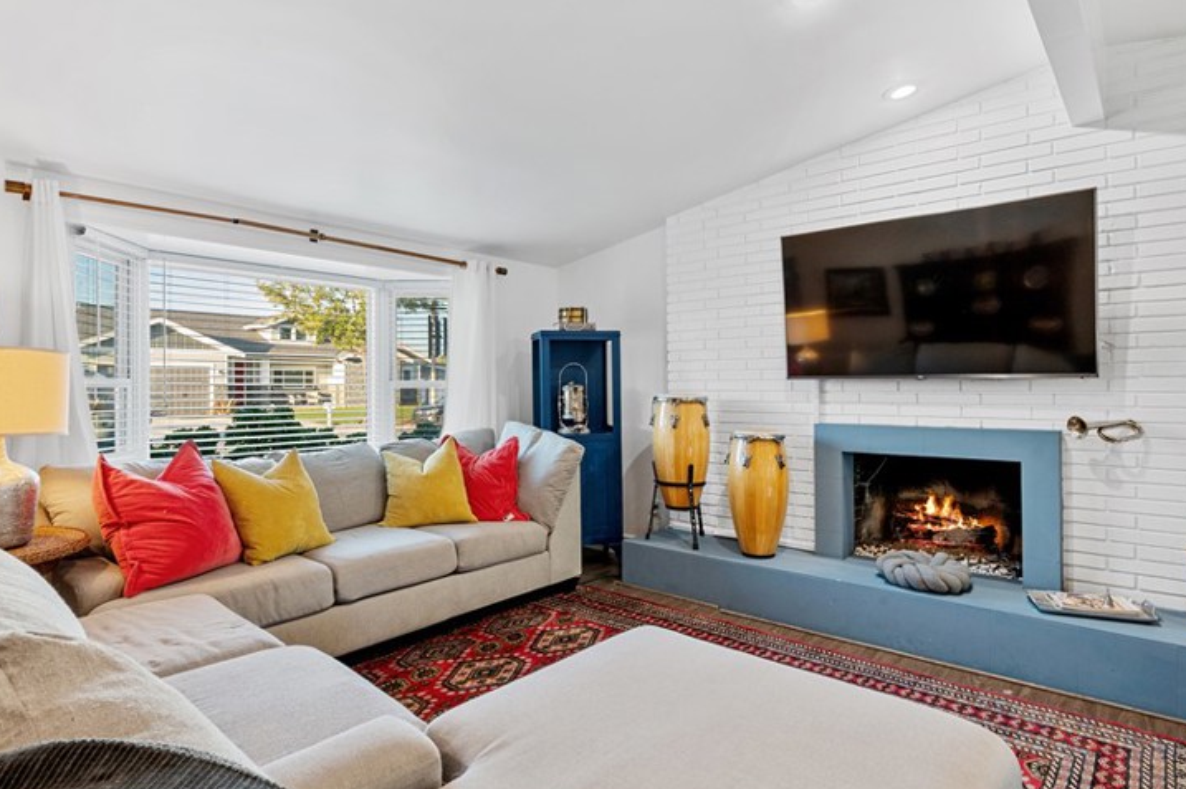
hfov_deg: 84.0
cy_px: 388
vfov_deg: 61.9
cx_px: 574
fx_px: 658
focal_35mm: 20
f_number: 9
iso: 400
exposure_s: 1/4
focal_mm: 14
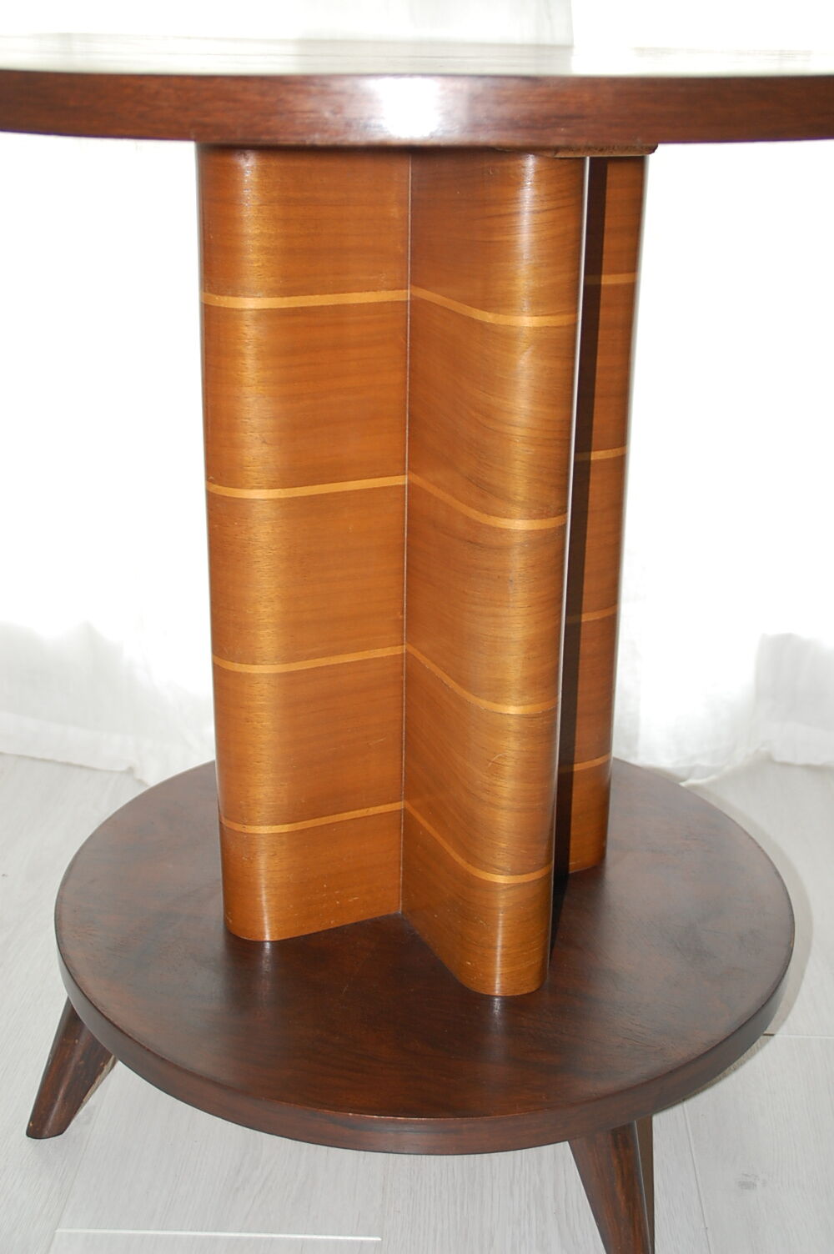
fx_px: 1671
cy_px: 627
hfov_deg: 28.0
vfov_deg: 41.1
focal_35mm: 48
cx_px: 417
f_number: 4.2
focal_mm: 32
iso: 400
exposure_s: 1/60
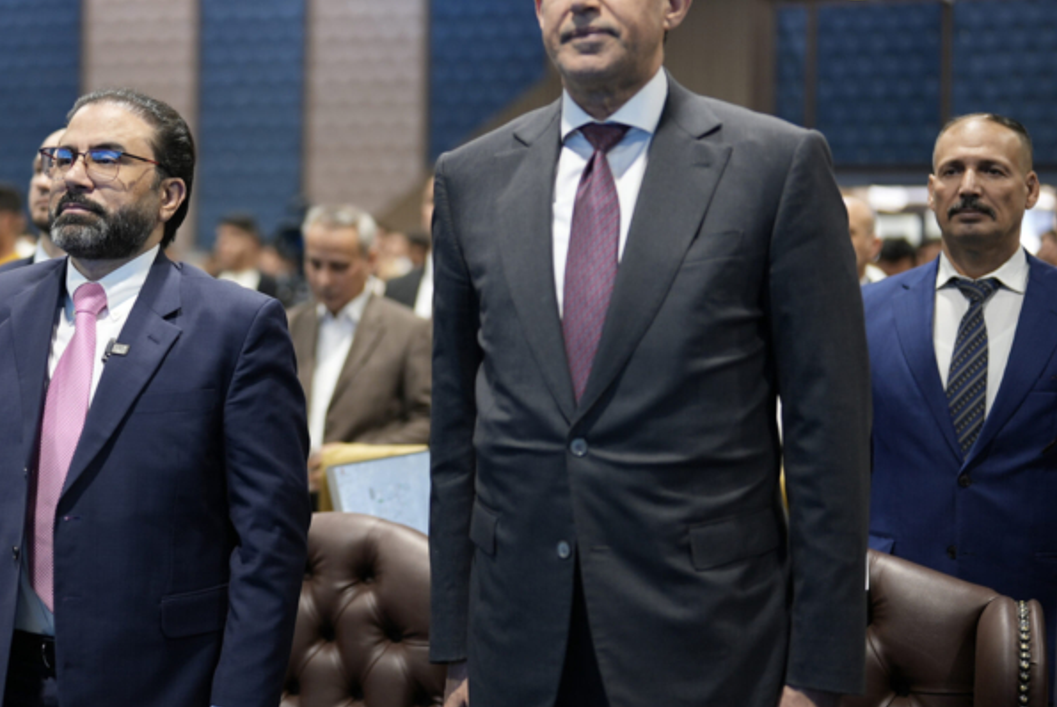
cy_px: 282
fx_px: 2469
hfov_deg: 23.7
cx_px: 174
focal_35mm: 84
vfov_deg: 16.3
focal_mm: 50
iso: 200
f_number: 1.4
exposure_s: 1/200
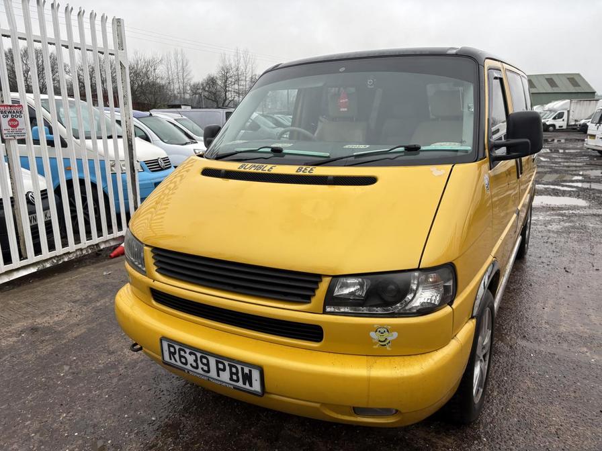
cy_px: 226
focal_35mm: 26
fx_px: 452
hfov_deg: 67.3
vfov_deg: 53.1
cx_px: 301
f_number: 1.6
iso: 50
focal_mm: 5.96
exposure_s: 1/773
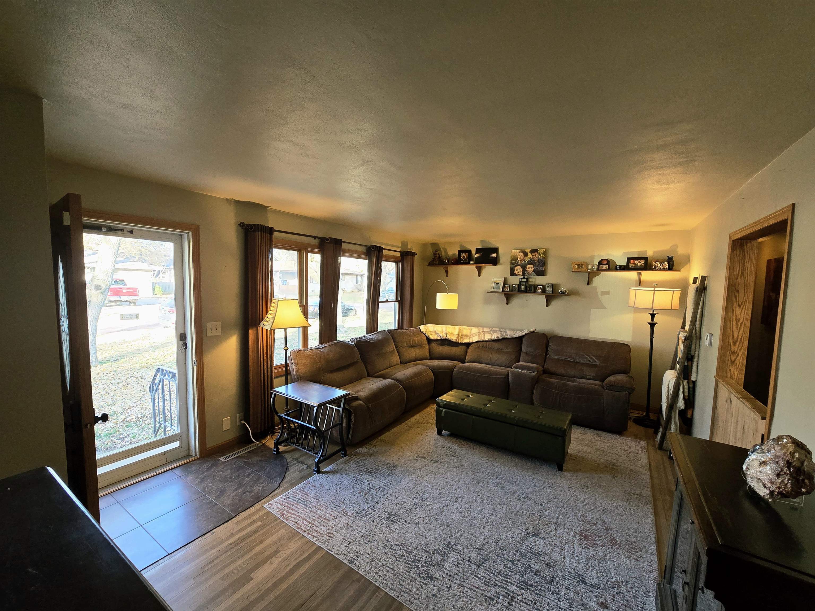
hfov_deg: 106.2
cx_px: 408
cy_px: 306
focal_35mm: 13
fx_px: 306
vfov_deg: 89.9
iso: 250
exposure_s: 1/60.2
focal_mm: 2.2
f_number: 2.2
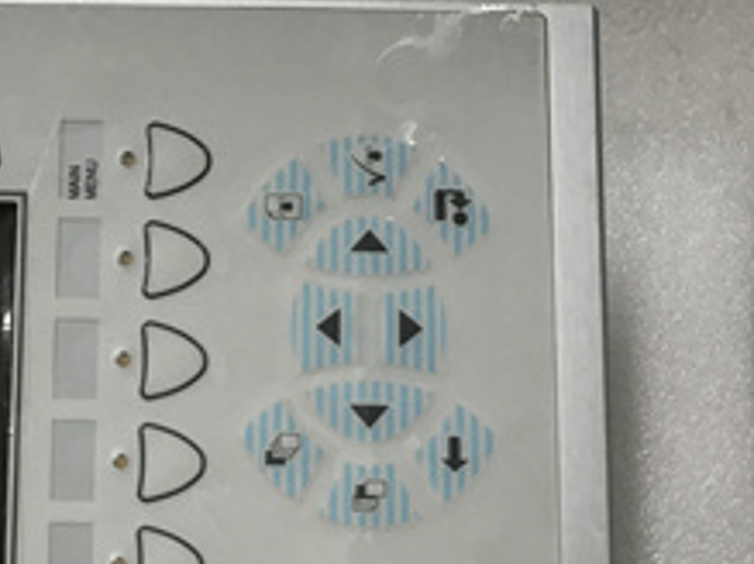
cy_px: 549
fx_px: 1393
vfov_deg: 22.1
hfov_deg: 28.8
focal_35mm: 64
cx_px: 48
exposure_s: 1/33
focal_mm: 3.99
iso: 25
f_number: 1.8
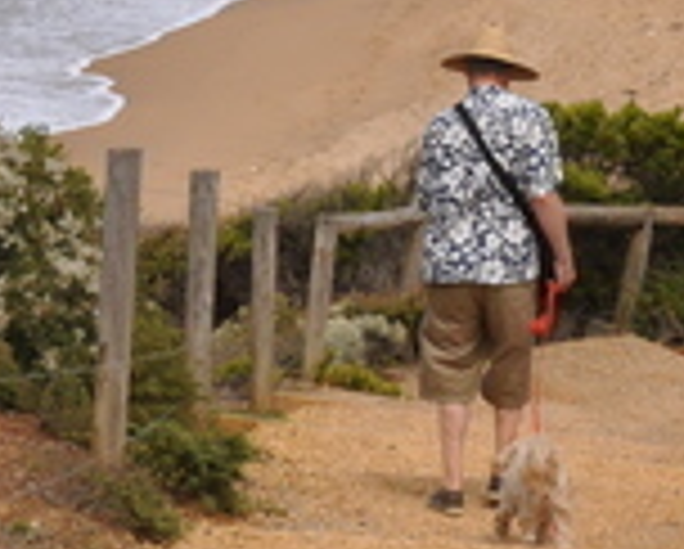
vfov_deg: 5.4
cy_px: -144
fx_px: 5757
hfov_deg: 6.8
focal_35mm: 284
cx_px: 652
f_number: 10
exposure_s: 1/400
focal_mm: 40
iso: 200
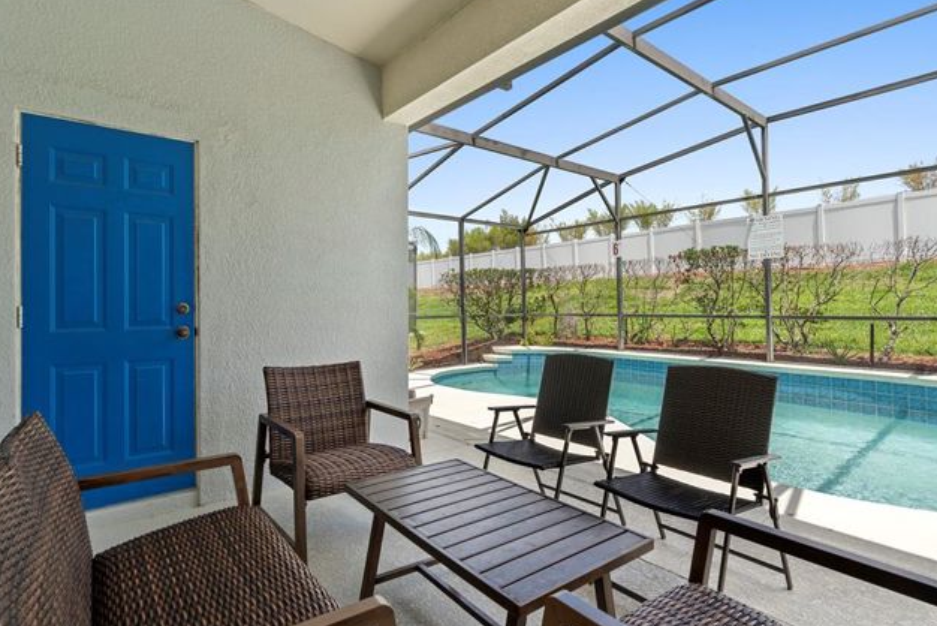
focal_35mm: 18
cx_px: 465
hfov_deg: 90.0
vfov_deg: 67.4
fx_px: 469
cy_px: 312
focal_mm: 16
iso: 800
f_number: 8
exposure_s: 1/125
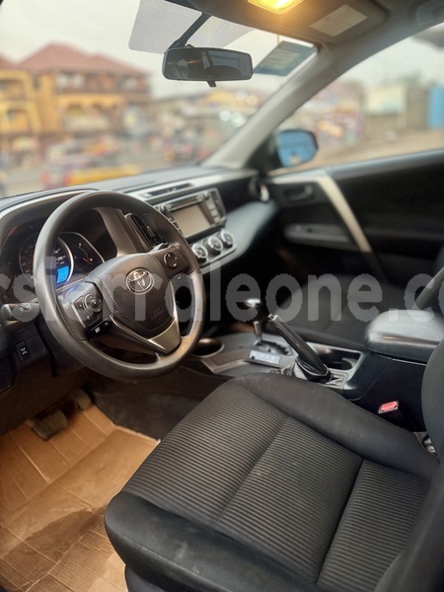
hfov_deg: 56.8
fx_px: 410
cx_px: 222
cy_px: 296
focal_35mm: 24
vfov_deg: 71.6
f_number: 1.78
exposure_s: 1/41
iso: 800
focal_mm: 6.76
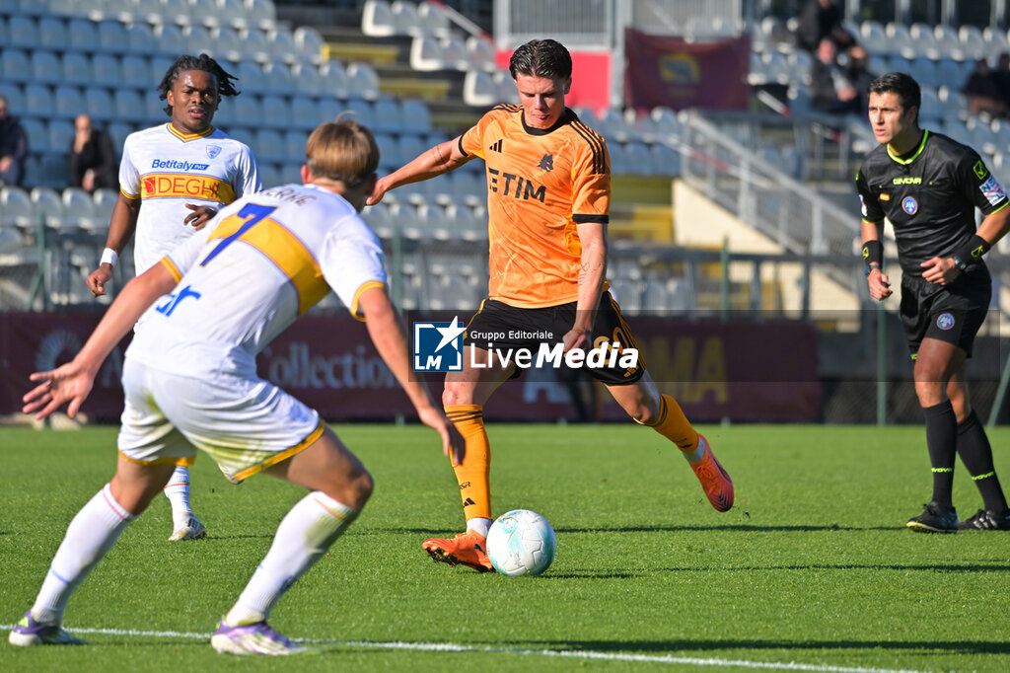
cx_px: 505
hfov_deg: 7.1
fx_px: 8133
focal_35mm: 290
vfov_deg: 4.7
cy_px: 336
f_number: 6
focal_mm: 290
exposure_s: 1/1600
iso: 360
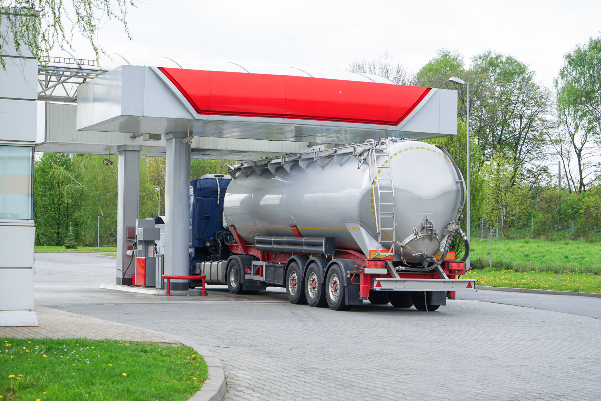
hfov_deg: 28.8
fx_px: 1169
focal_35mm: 70
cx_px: 300
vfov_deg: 19.5
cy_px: 200
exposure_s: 1/200
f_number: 6.3
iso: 100
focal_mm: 70
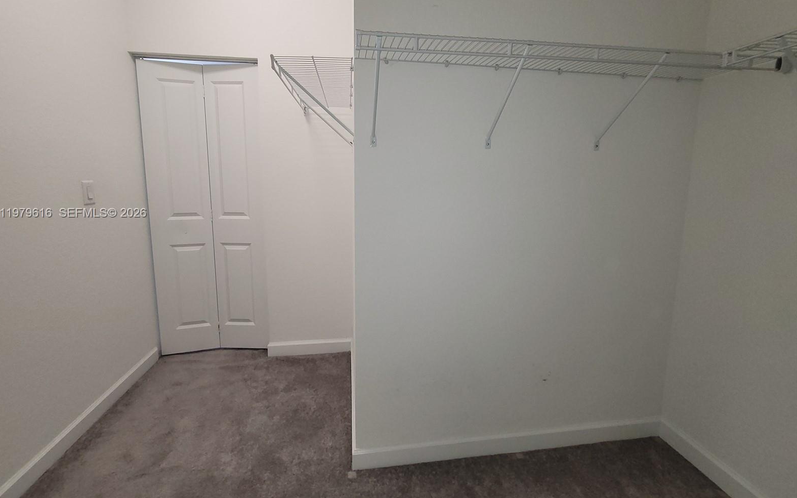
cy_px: 214
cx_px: 394
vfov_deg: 78.2
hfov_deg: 105.3
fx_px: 304
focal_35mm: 14
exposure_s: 1/60
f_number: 2.2
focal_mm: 2.2
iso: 200
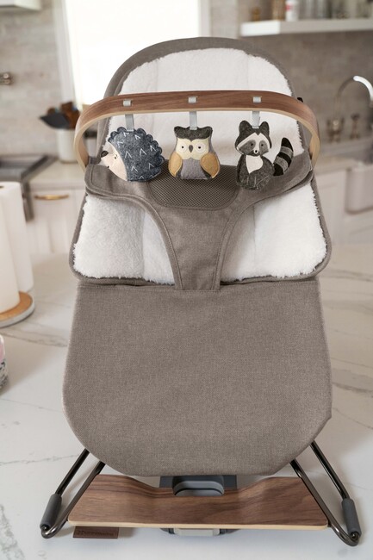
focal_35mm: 37
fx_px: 575
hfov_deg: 35.9
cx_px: 186
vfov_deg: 51.9
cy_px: 280
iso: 1600
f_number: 4.5
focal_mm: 37
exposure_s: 1/125
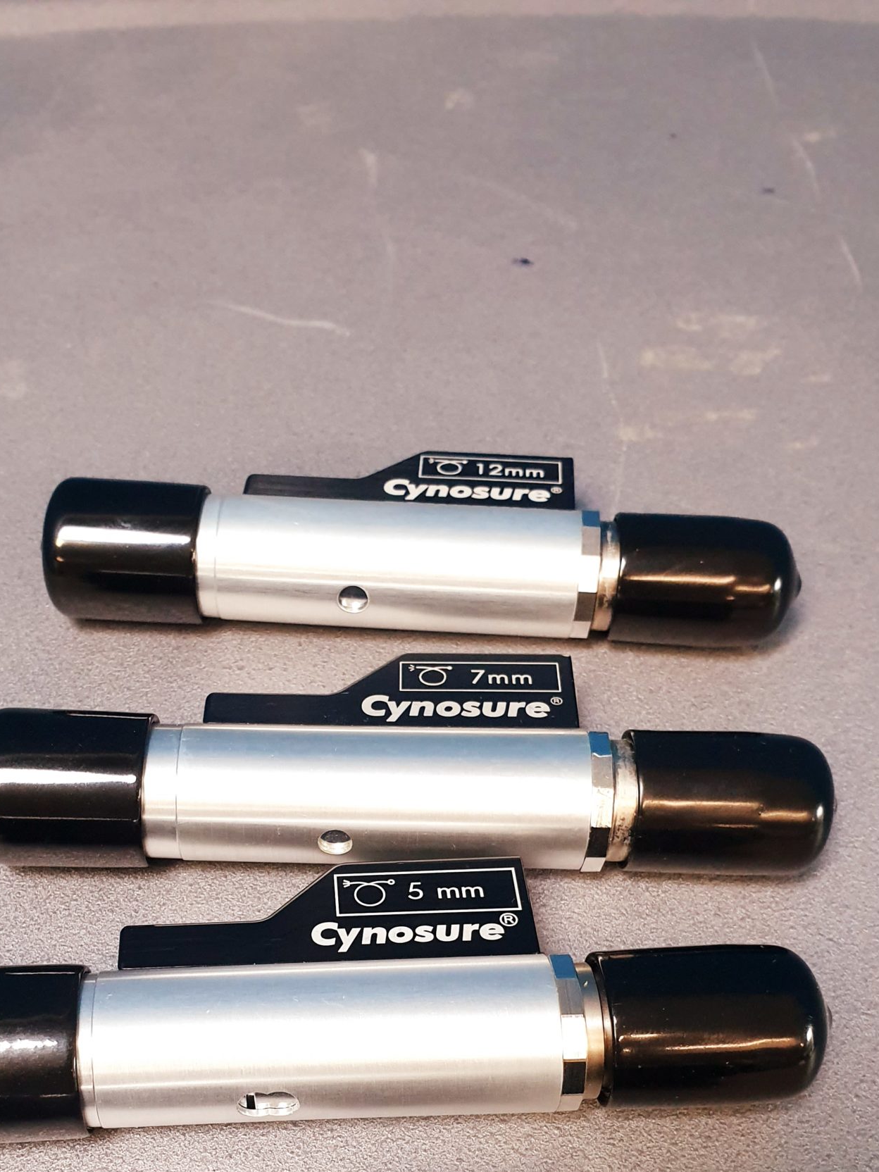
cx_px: 275
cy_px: 901
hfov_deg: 35.5
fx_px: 1354
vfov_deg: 45.0
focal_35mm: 40
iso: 320
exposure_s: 1/50
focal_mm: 4.3
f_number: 2.4
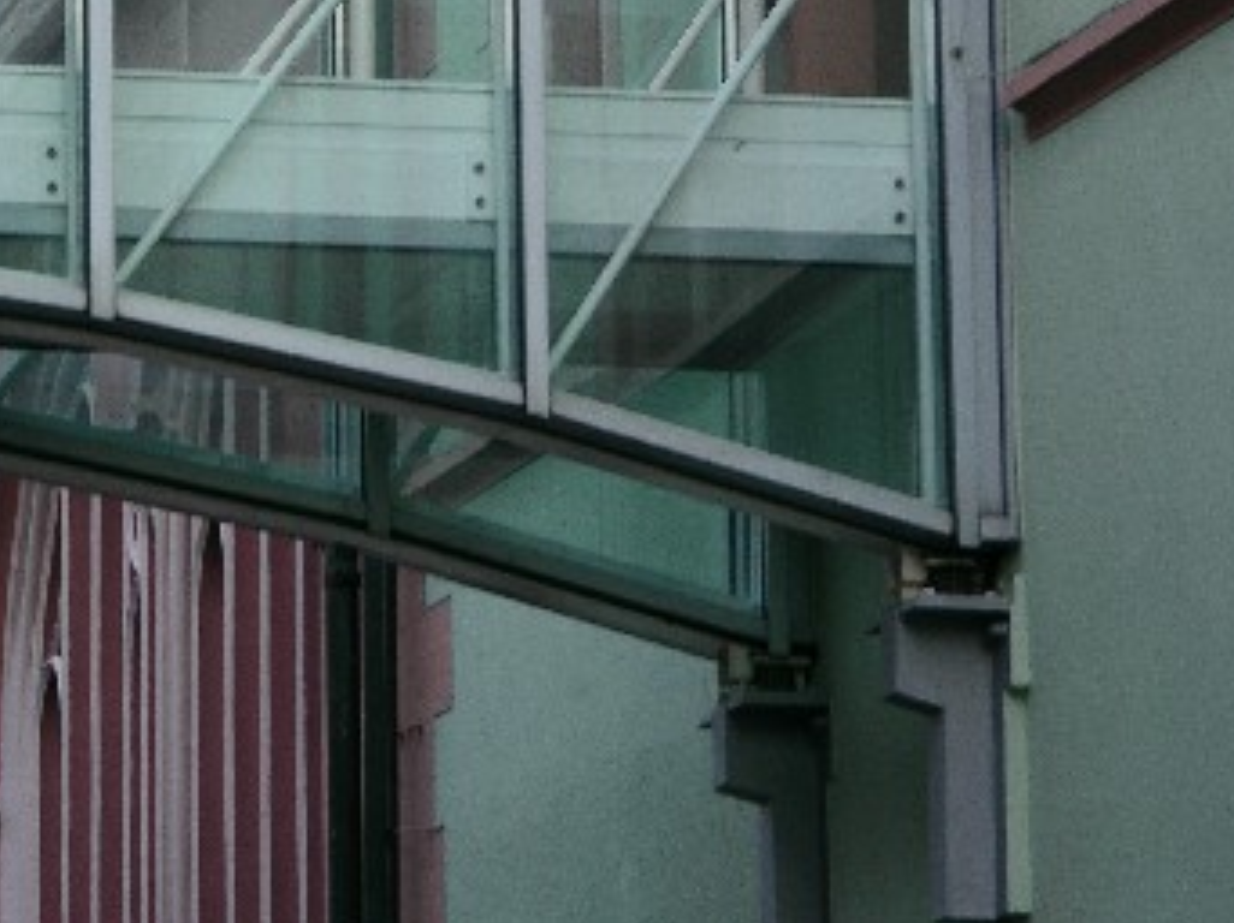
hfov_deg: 7.2
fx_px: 9796
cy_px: 209
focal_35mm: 275
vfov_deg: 5.4
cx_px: 327
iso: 50
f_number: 3.9
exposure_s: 1/29.1
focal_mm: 41.1
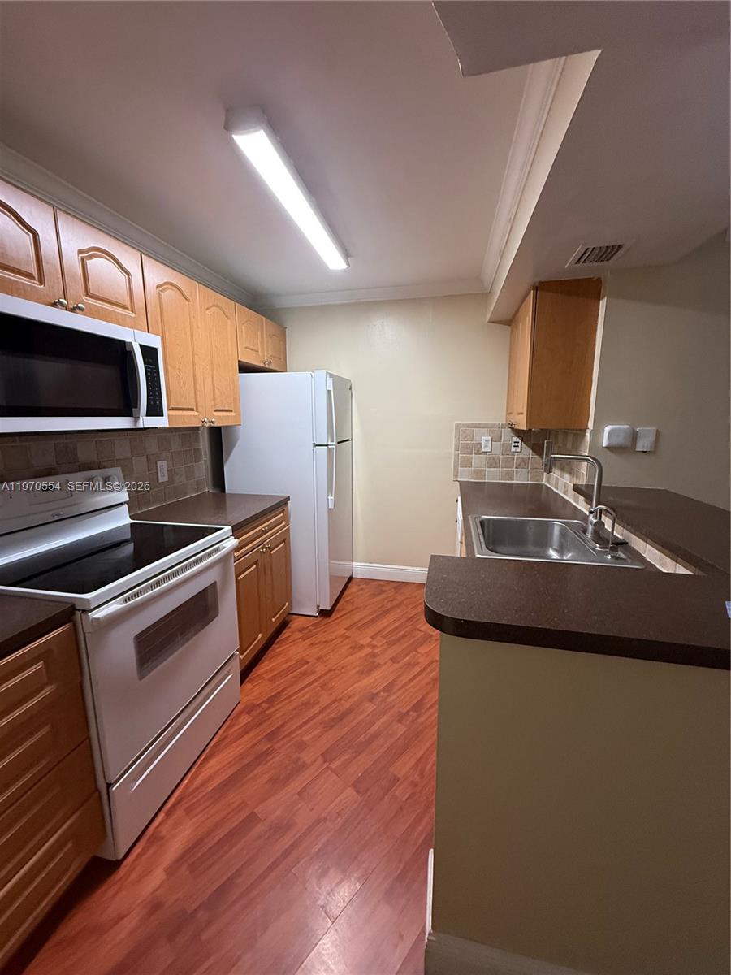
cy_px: 488
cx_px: 366
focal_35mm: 14
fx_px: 394
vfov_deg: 102.1
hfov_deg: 85.7
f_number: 2.2
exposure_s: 1/60
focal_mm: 2.22
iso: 250
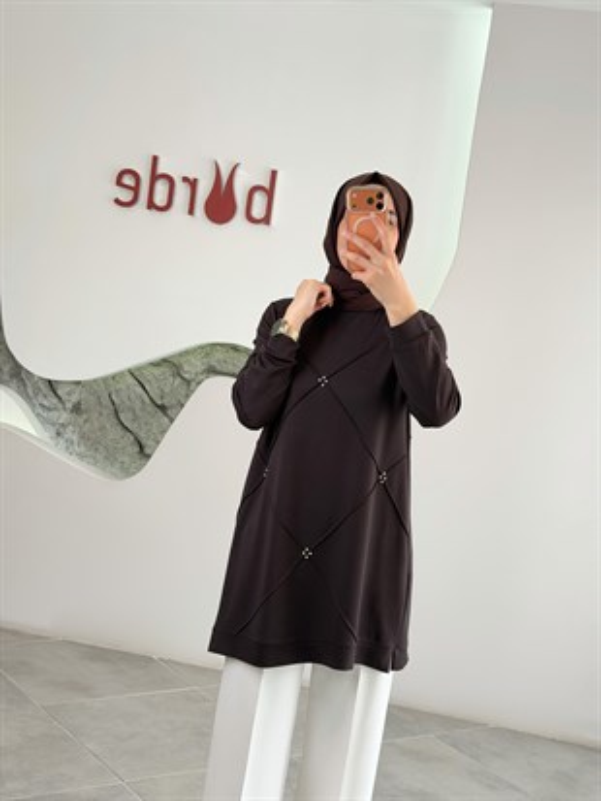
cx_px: 300
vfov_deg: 39.6
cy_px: 400
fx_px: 1111
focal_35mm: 48
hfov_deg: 30.3
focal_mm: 6.76
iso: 50
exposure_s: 1/180
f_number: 1.78
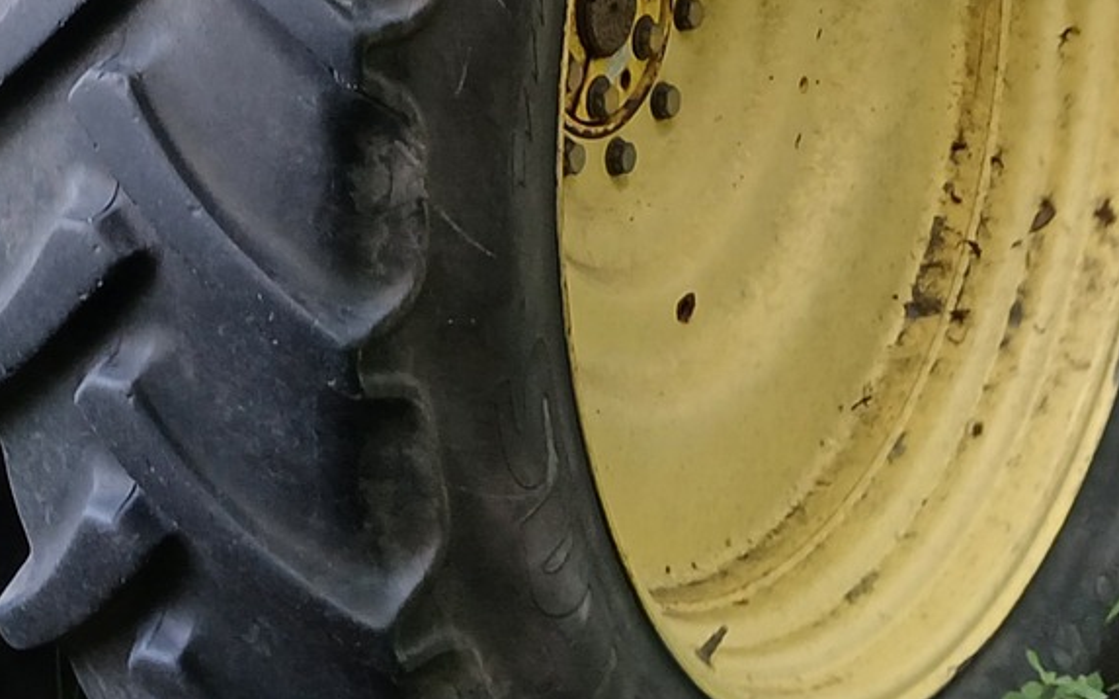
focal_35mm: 97
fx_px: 2958
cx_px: 88
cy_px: -383
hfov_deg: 20.9
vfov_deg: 12.7
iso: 25
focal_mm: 3.98
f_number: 1.8
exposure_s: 1/60
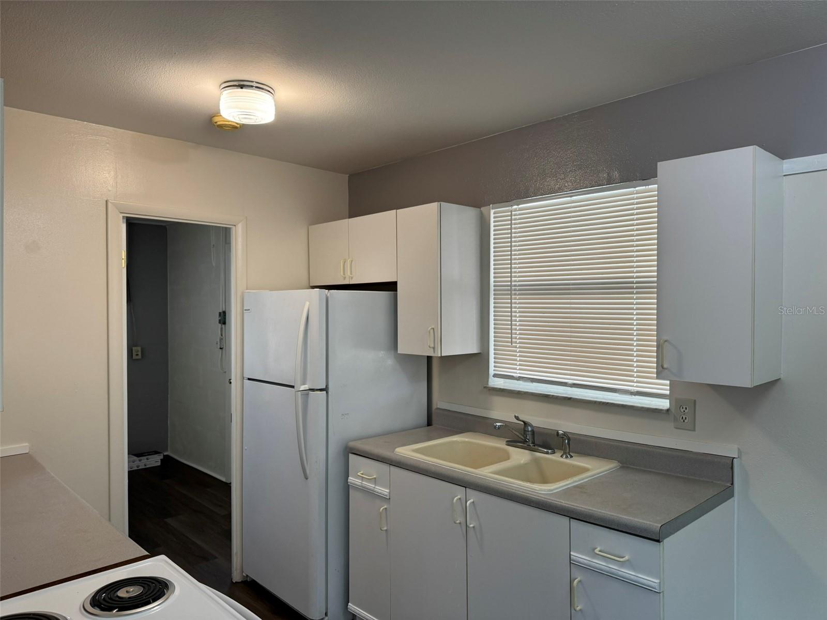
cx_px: 414
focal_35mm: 24
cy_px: 310
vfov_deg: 56.8
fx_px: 573
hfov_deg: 71.6
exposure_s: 1/120
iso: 125
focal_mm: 6.76
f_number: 1.78
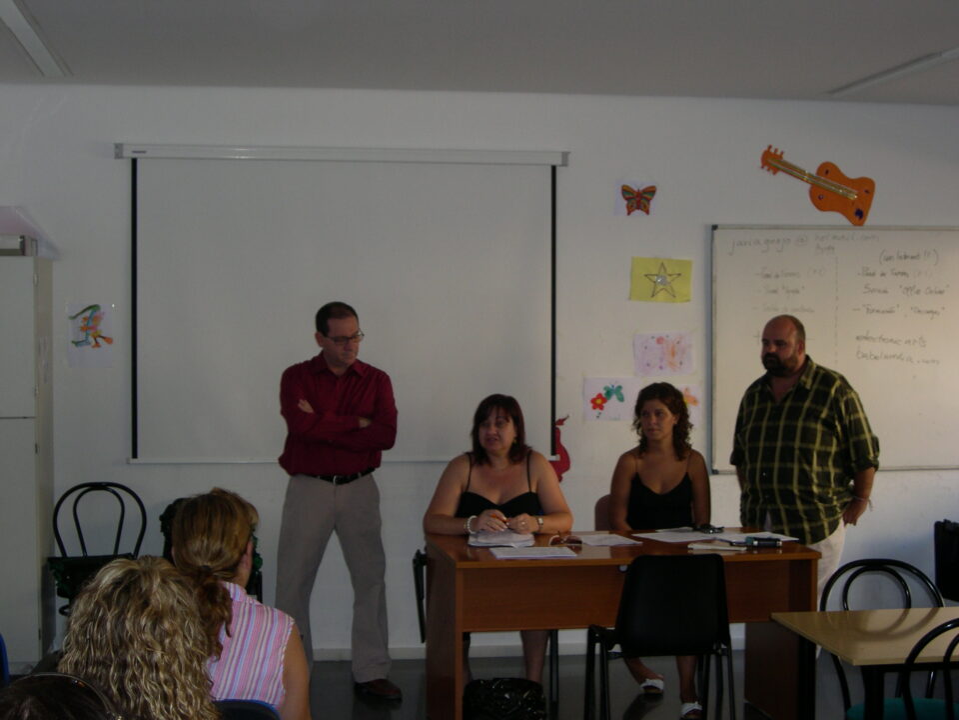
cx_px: 480
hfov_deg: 33.8
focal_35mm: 57
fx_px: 1579
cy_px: 360
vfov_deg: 25.7
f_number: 3.4
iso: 150
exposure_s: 1/60
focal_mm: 12.2
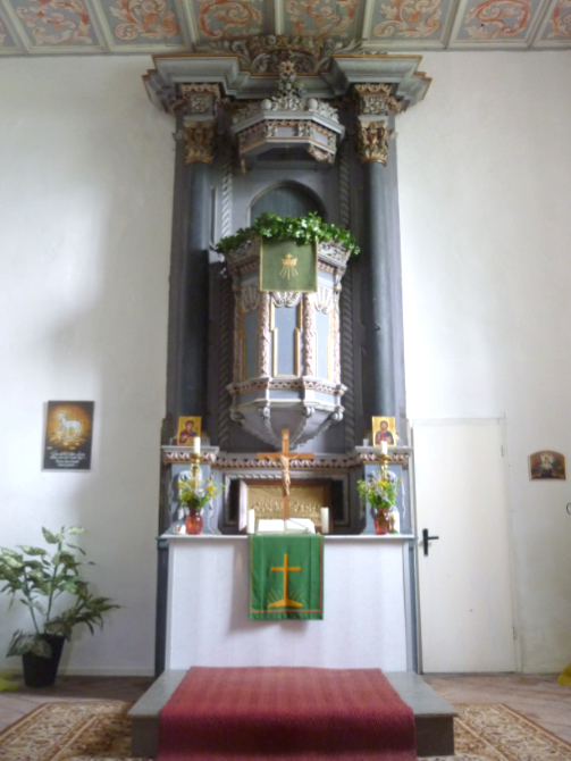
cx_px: 286
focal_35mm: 33
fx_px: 725
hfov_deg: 43.0
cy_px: 380
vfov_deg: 55.3
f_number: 2.8
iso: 400
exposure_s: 1/13
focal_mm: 5.5
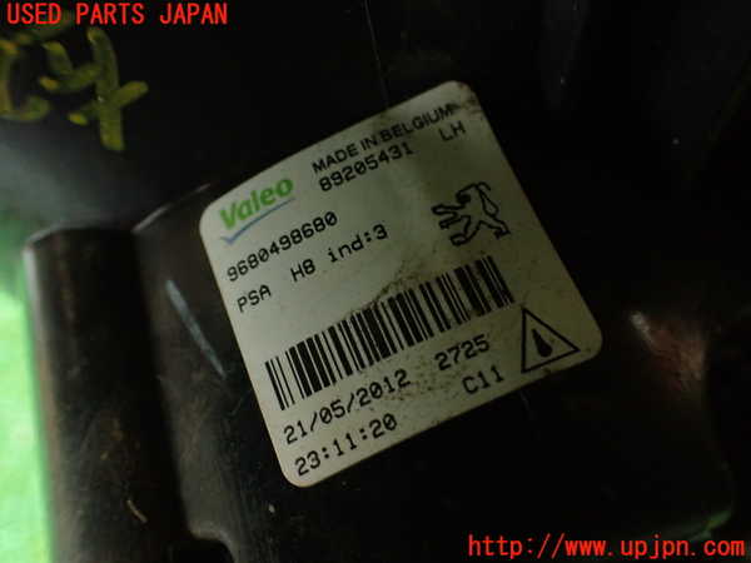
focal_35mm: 32
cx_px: 376
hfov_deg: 56.8
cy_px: 282
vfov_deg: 44.2
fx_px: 694
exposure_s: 1/20
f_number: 2.4
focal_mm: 5.79
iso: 800
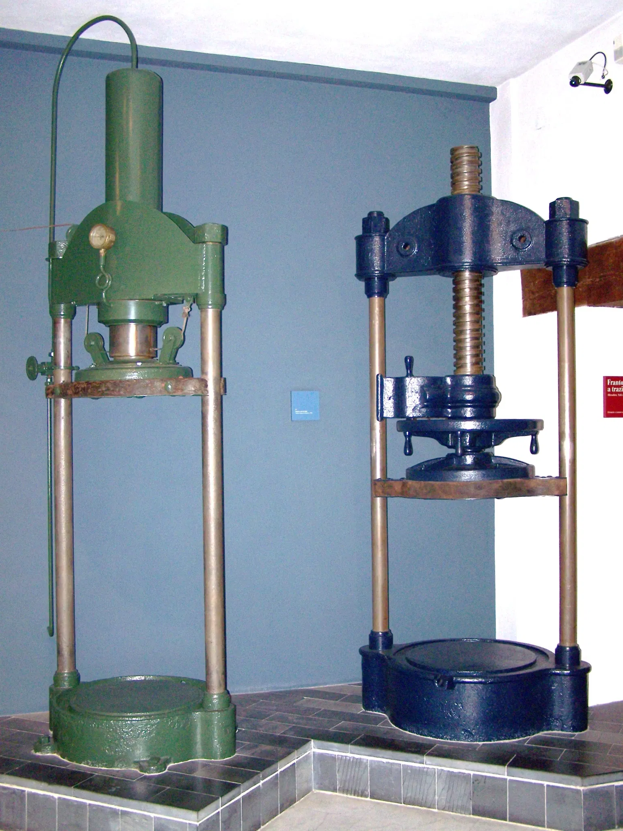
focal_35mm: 40
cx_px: 312
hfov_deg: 36.0
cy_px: 416
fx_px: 960
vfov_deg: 46.8
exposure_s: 1/60
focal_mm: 6.7
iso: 160
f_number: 2.8
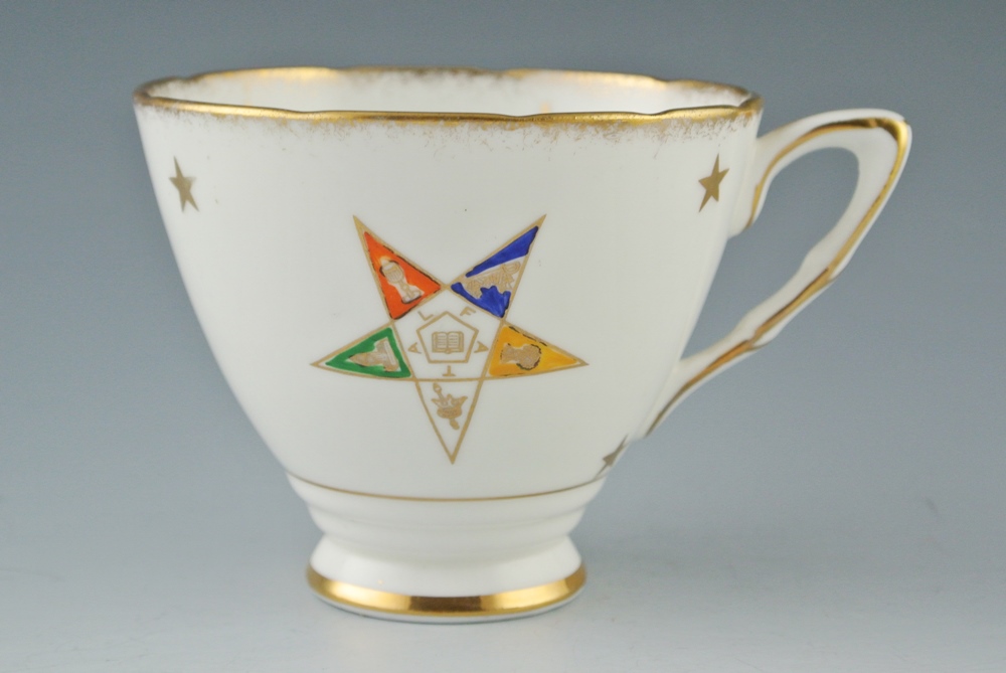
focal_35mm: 81
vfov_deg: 16.9
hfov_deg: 25.0
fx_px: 2266
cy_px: 336
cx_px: 503
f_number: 5.6
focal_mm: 30
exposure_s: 1/60
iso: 500
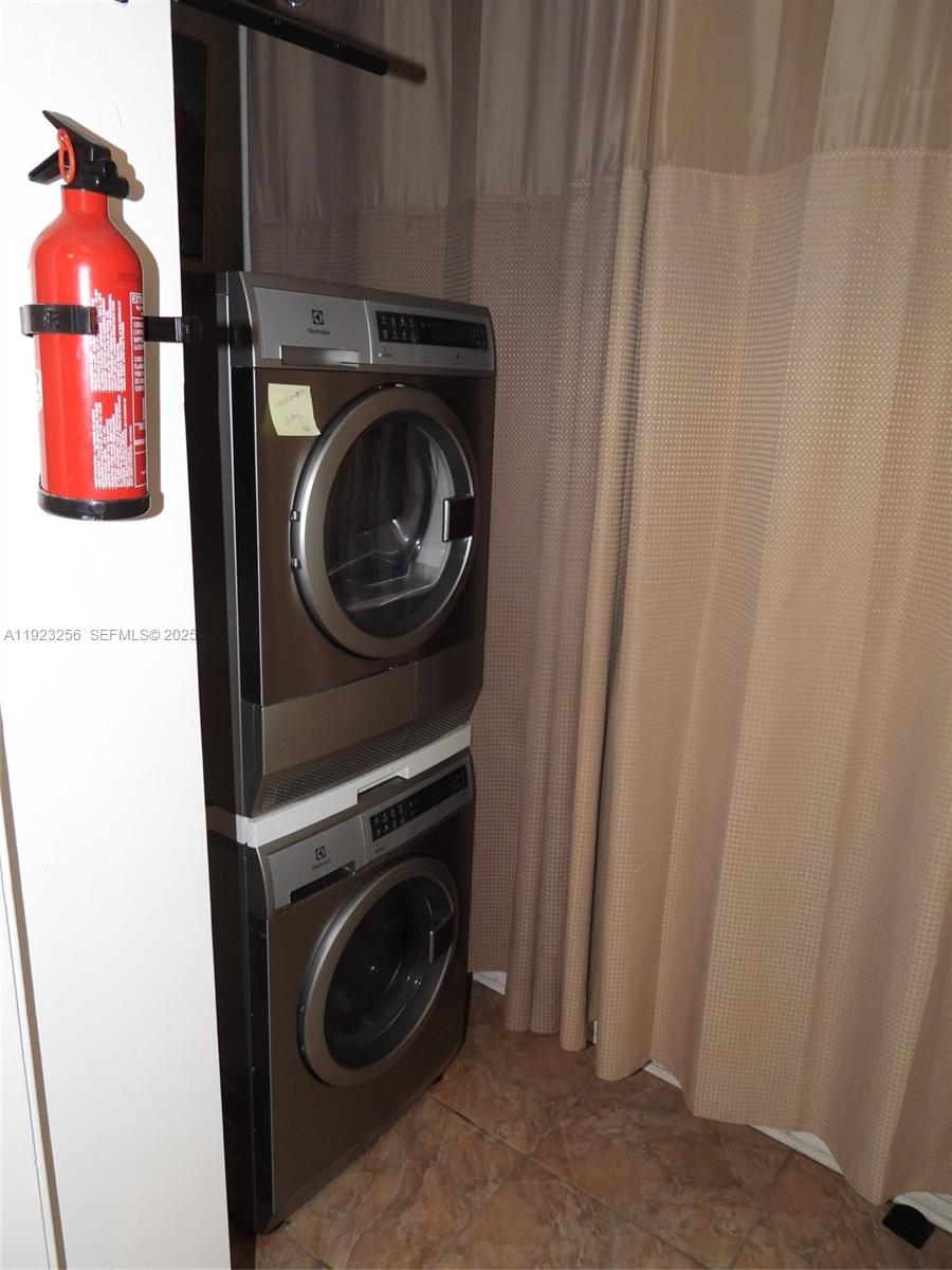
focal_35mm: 24
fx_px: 880
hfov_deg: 56.8
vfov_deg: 71.6
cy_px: 635
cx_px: 476
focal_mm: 4.3
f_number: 2.8
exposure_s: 1/30
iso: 200
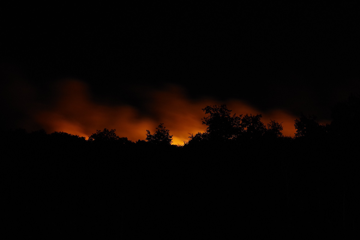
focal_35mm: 150
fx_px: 1500
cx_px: 180
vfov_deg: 9.1
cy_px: 120
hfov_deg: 13.7
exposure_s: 1.3
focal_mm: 100
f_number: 7.1
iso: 800
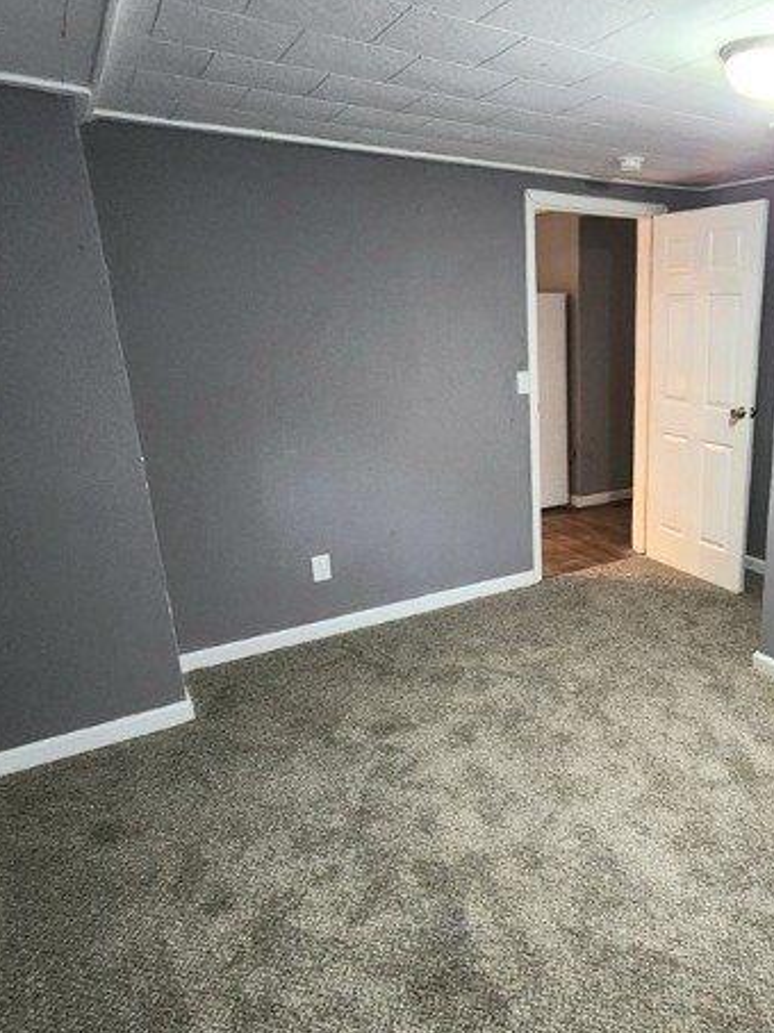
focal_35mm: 22
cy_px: 528
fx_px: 656
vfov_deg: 76.4
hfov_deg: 57.1
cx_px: 606
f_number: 2.2
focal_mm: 2.2
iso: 640
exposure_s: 1/24
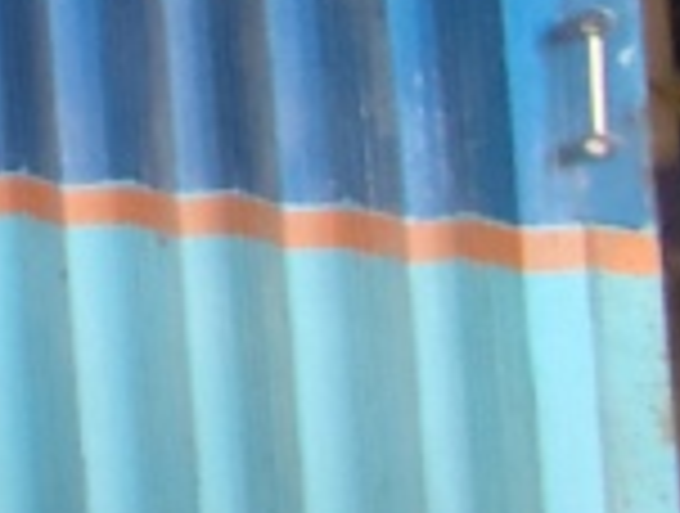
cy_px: -356
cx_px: -1207
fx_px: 2127
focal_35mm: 108
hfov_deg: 12.0
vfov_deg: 12.7
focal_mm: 1.65
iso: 50
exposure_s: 1/100
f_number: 2.2
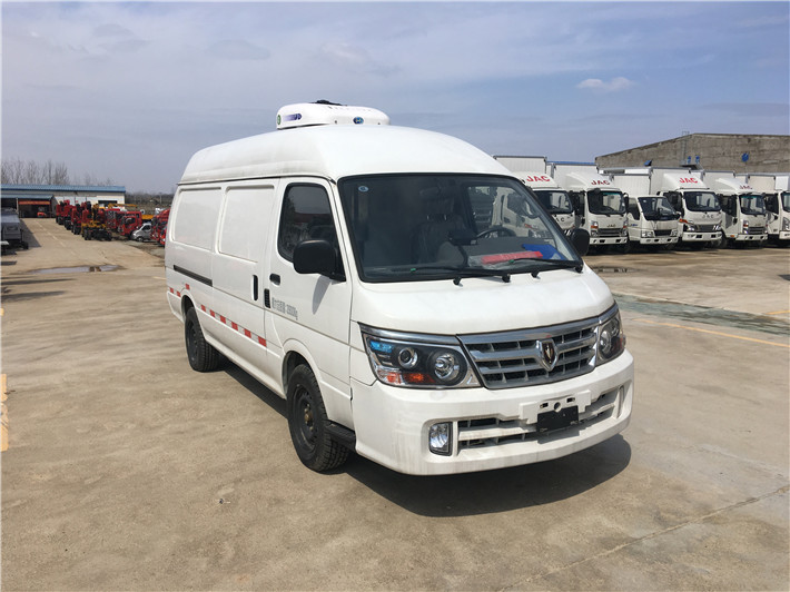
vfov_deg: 48.2
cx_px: 395
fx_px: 662
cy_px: 296
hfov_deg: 61.7
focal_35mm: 29
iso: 25
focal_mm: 4.15
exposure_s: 1/3077
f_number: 2.2
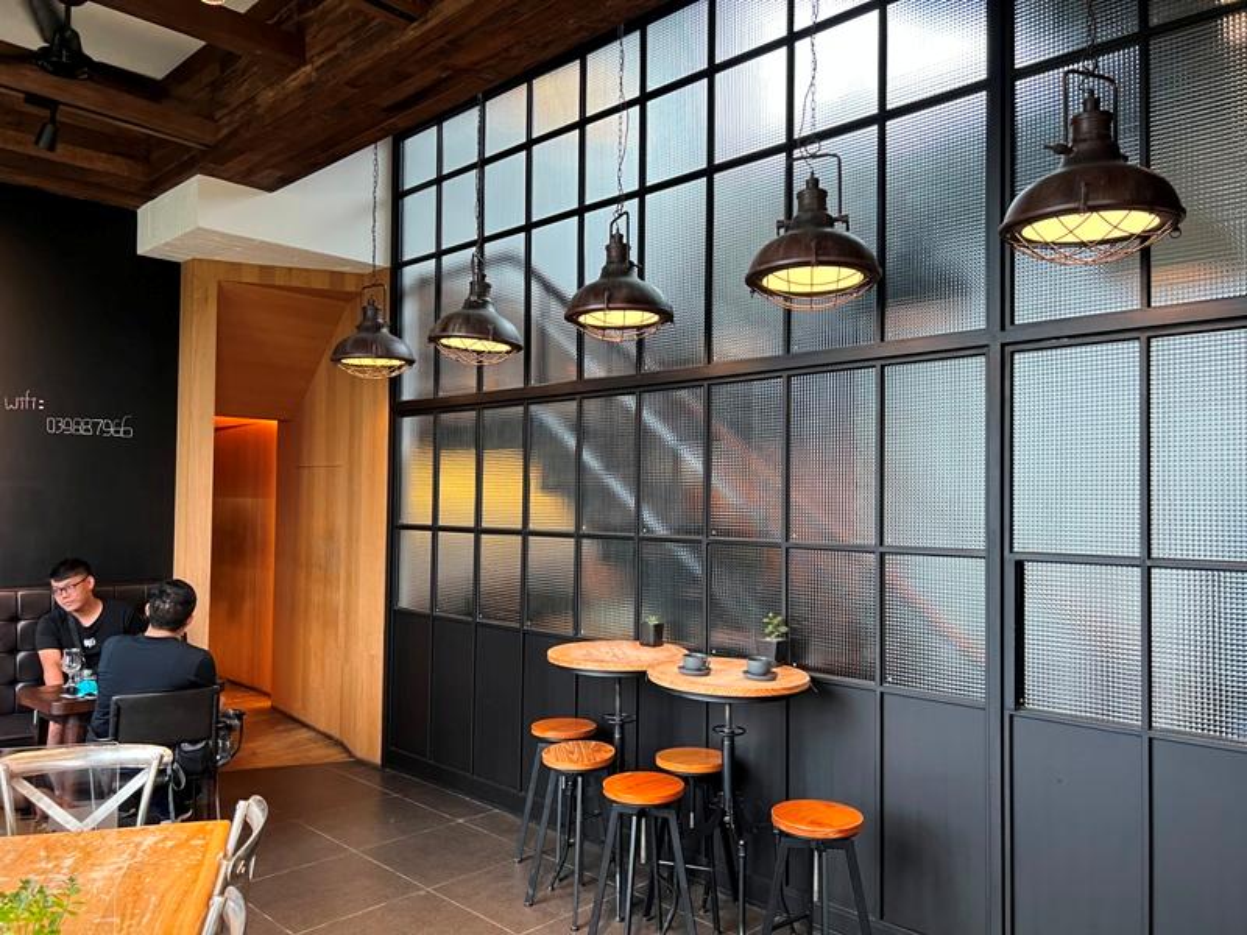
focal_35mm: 26
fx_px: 937
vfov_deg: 53.1
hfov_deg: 67.3
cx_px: 624
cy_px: 468
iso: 125
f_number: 1.5
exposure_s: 1/60
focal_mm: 5.7
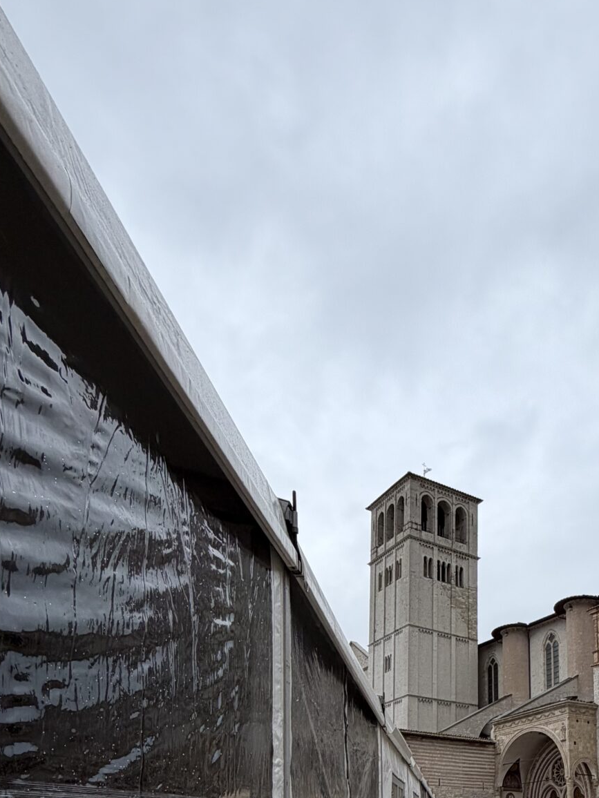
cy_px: 764
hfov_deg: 42.0
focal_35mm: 31
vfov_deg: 49.6
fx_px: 715
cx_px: 532
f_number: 2.2
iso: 40
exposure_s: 1/585
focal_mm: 2.22
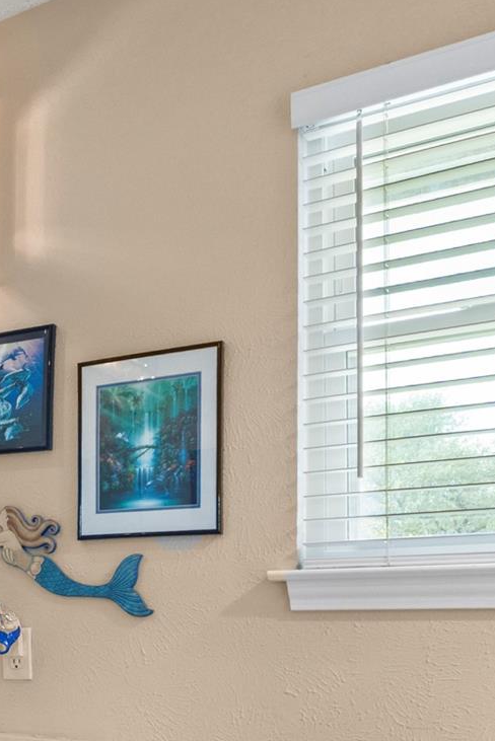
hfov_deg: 27.8
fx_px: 865
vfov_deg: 42.4
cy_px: 671
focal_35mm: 42
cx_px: -107
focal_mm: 10
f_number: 11
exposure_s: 2
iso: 250
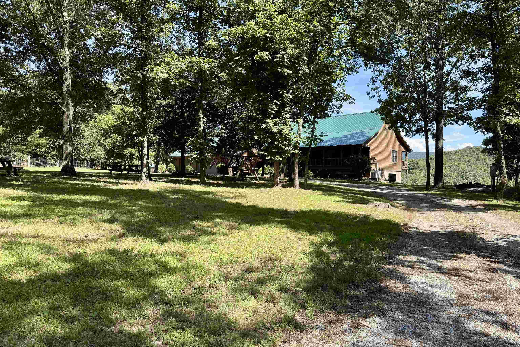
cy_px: 167
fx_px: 361
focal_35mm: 25
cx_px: 260
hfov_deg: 71.5
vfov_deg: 51.3
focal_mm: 6.76
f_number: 1.78
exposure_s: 1/1437
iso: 100
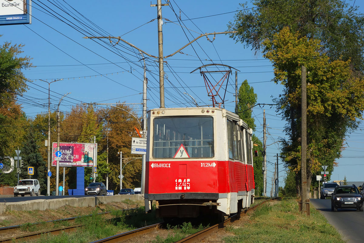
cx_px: 182
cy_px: 122
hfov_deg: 25.1
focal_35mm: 81
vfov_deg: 16.9
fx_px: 819
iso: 125
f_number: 7.1
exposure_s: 1/500
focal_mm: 30.14
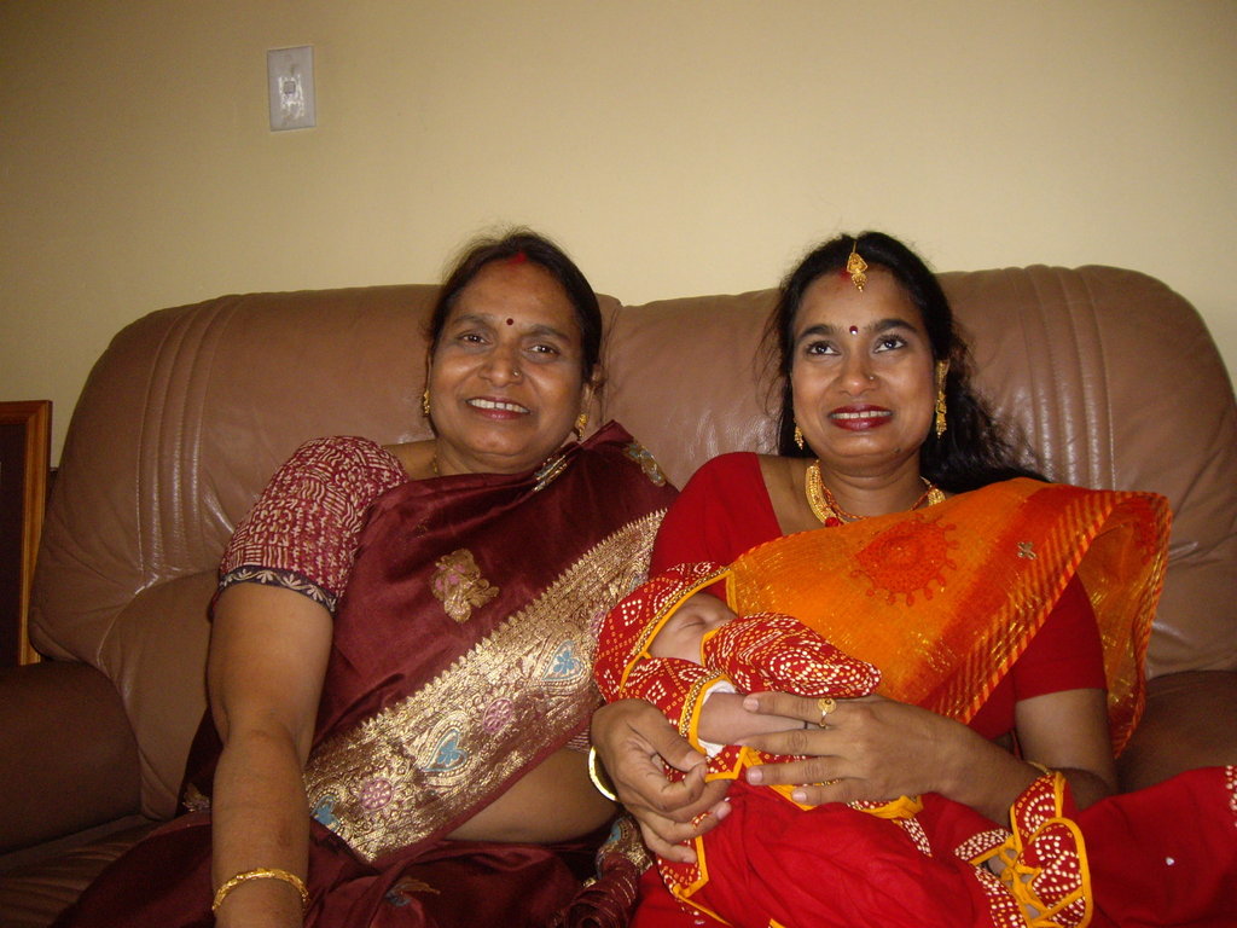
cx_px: 618
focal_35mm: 38
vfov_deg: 37.7
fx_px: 1358
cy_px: 464
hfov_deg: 49.0
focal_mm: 6.2
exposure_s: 1/40
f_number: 2.7
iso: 200
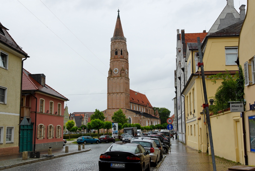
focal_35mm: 40
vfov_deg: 33.1
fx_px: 287
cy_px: 86
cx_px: 128
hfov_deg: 47.9
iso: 100
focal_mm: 27
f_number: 6.7
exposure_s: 1/180
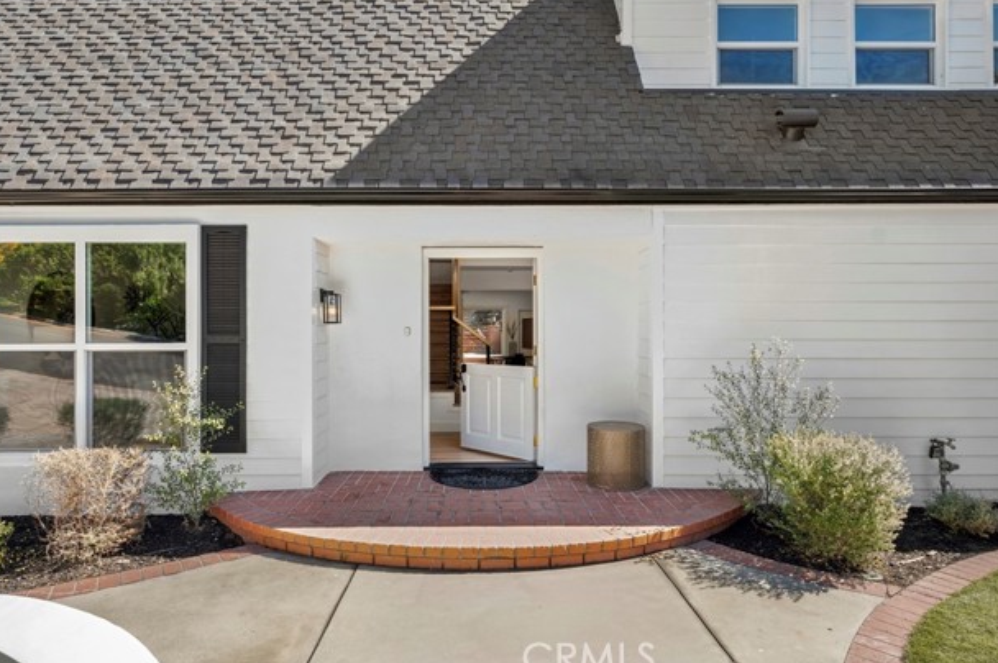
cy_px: 332
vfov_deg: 61.8
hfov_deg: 84.0
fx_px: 554
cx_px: 481
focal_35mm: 20
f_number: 9
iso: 80
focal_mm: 19
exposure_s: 1/8
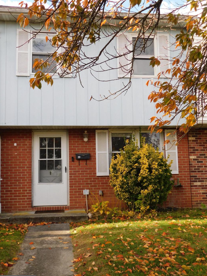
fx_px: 319
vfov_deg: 46.8
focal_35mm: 40
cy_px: 138
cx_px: 101
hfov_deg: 36.0
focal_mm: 6.3
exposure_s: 1/320
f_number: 3.5
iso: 125
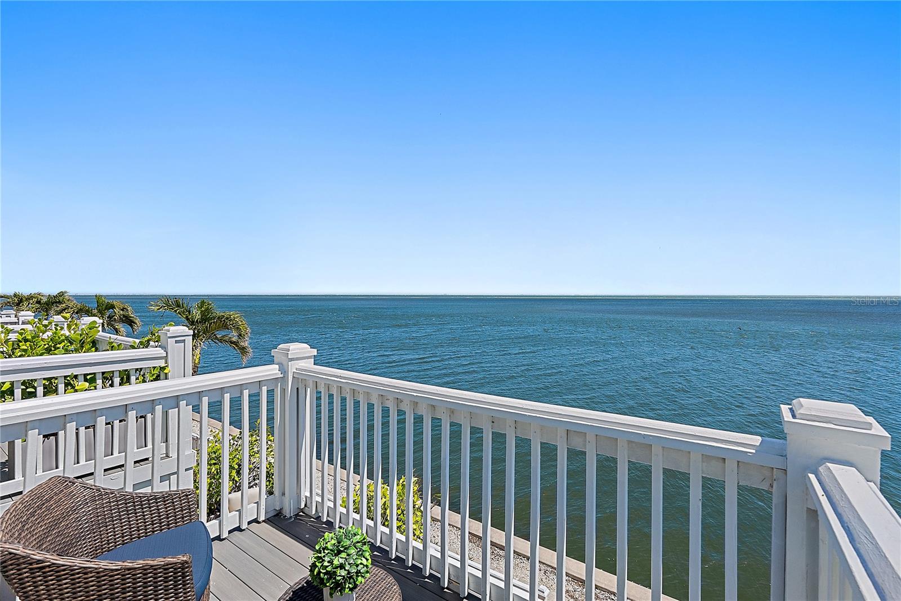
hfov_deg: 96.7
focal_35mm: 16
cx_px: 450
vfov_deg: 73.8
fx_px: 401
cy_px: 300
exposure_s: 1/2000
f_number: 8
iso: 1600
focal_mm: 16
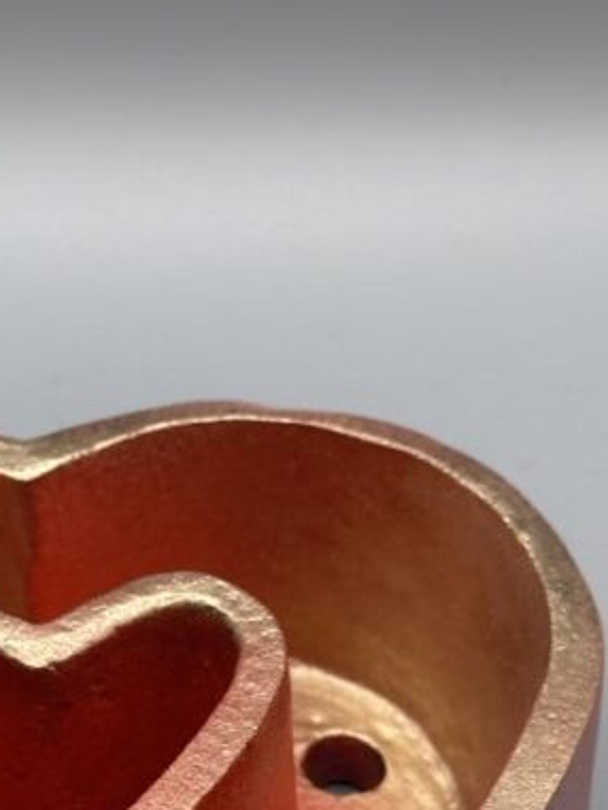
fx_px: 3019
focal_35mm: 129
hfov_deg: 11.4
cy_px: 657
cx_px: 72
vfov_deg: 15.2
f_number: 1.78
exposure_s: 1/170
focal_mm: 6.86
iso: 50
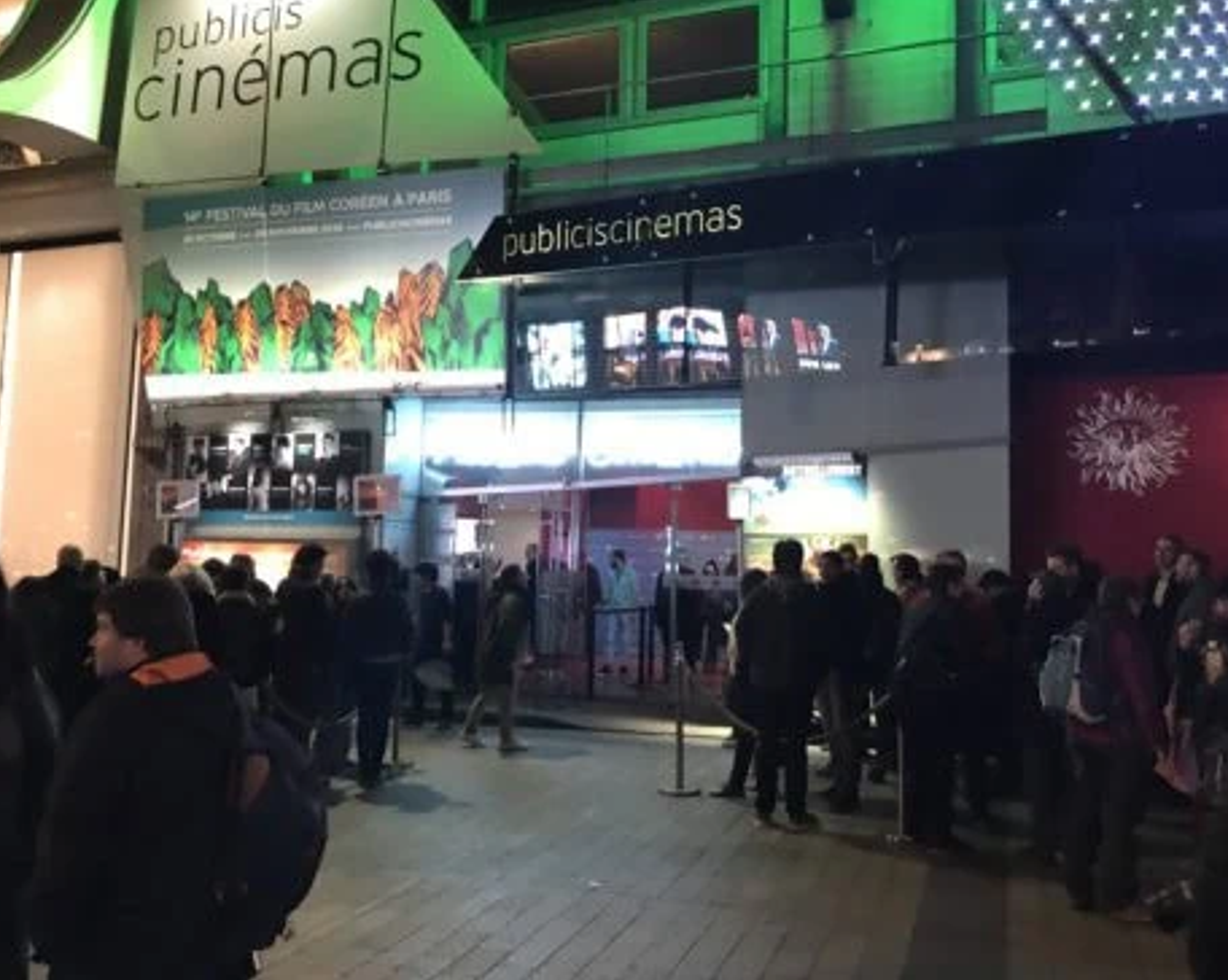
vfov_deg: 48.4
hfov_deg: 58.8
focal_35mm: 30
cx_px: 576
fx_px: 1089
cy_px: 478
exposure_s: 1/17
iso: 64
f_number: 1.8
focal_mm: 4
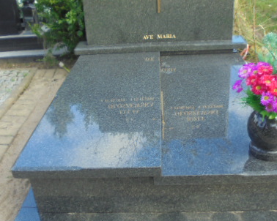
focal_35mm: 43
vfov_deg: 34.8
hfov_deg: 42.9
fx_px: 352
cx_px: 141
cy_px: 101
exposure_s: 1/100
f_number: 3.5
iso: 100
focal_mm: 4.6
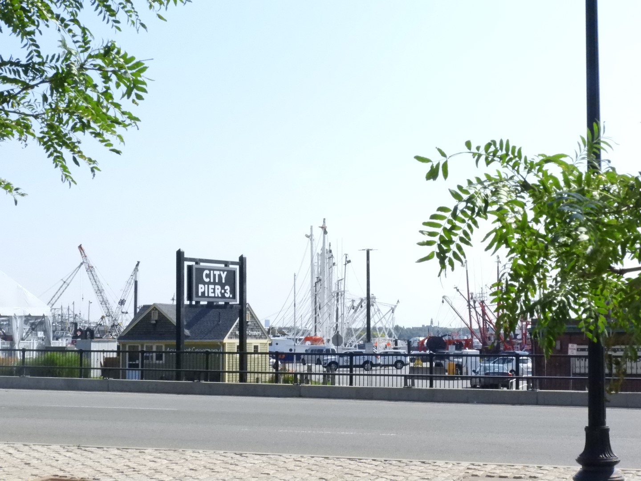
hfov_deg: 29.8
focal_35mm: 65
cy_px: 240
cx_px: 320
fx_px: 1204
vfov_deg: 22.6
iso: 1600
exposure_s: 1/3200
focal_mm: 11.6
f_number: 7.6
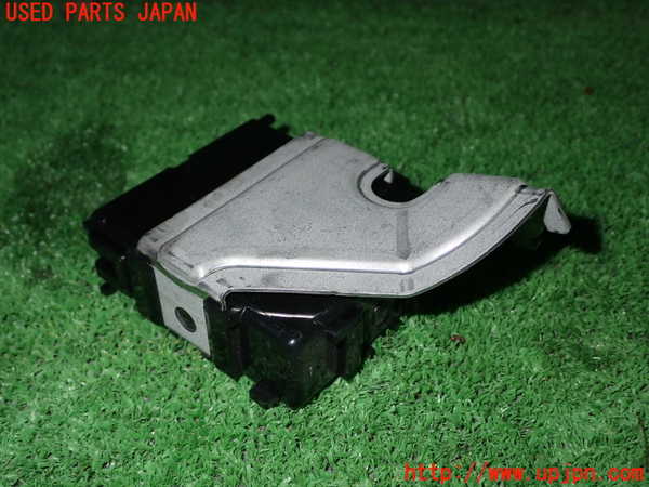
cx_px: 324
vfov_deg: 35.1
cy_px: 244
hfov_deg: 45.8
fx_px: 769
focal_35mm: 41
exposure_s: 1/40
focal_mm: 7.31
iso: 200
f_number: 8
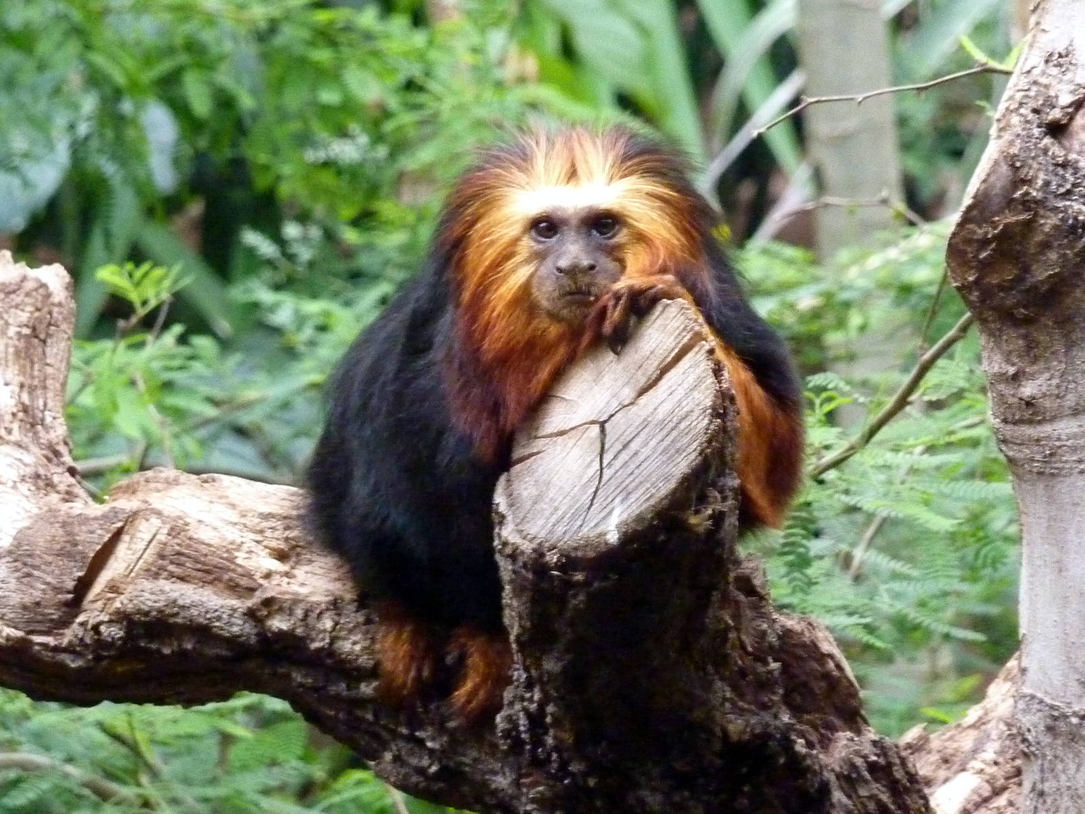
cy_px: 407
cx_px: 542
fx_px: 13415
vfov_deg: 3.5
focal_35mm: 428
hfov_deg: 4.6
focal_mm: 49.2
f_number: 4.9
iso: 800
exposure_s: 1/60
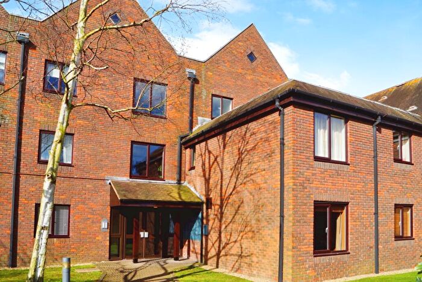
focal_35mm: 27
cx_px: 211
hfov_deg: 67.4
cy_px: 141
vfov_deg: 47.9
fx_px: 317
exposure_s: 1/125
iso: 100
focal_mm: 18
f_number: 13
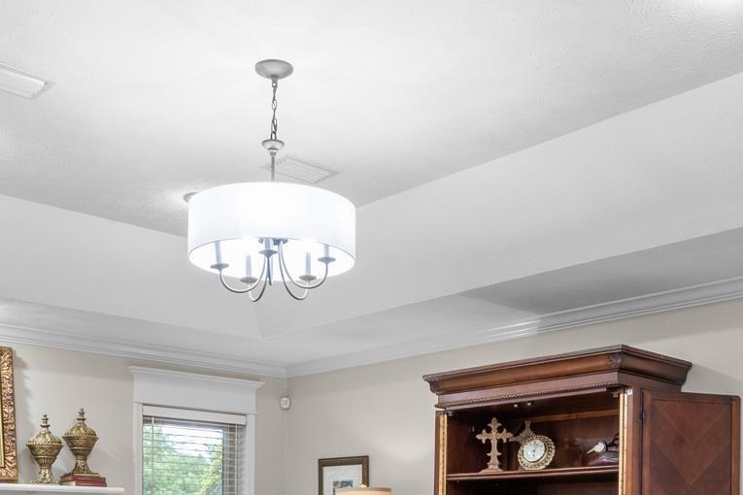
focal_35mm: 49
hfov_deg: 40.3
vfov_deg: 25.9
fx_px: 1011
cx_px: 390
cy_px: 516
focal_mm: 10
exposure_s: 1/1.67
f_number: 9
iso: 200
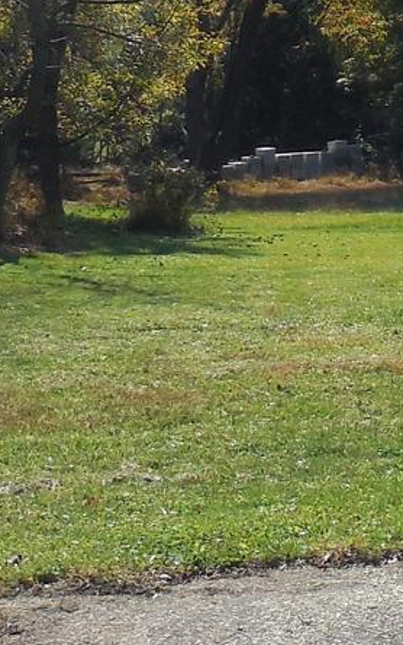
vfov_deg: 17.0
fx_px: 2145
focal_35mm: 122
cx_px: 574
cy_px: 155
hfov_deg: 10.4
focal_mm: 4.5
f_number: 3.1
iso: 125
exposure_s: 1/1250
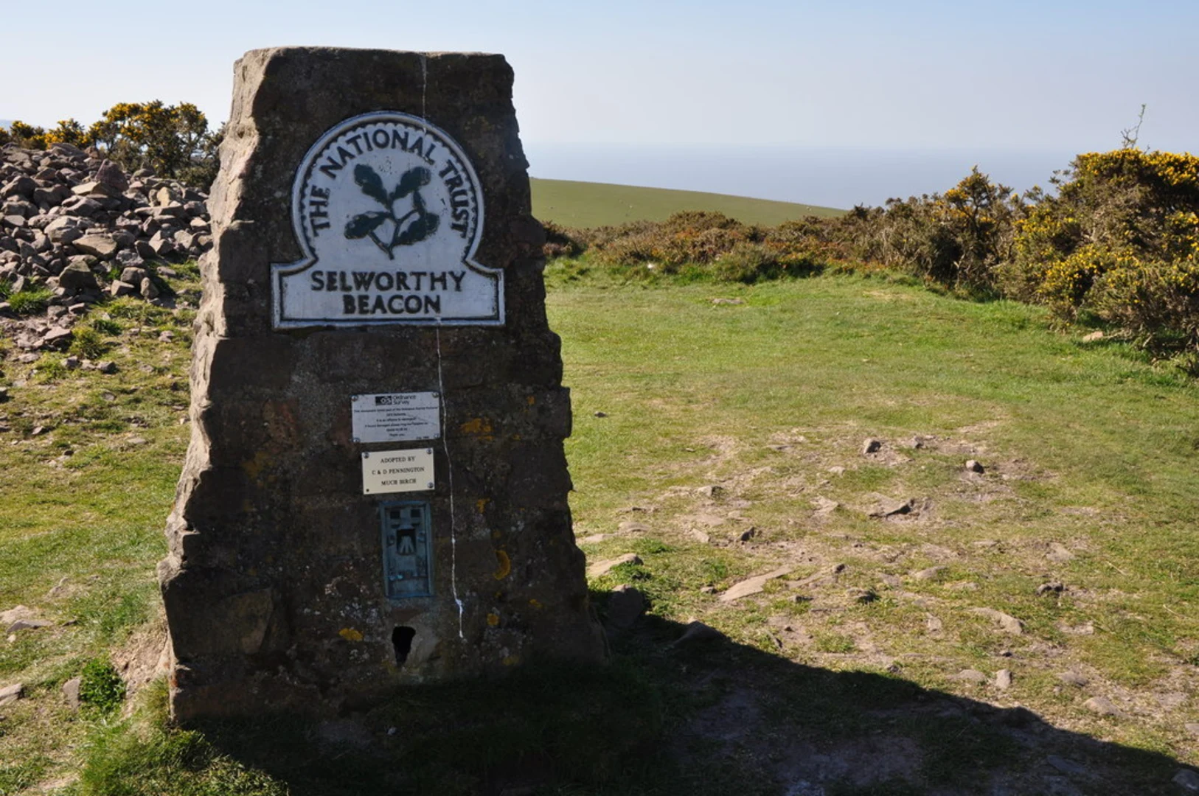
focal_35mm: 38
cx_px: 600
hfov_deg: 51.3
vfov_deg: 35.4
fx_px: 1247
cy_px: 398
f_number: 9
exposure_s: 1/125
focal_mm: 25
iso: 200
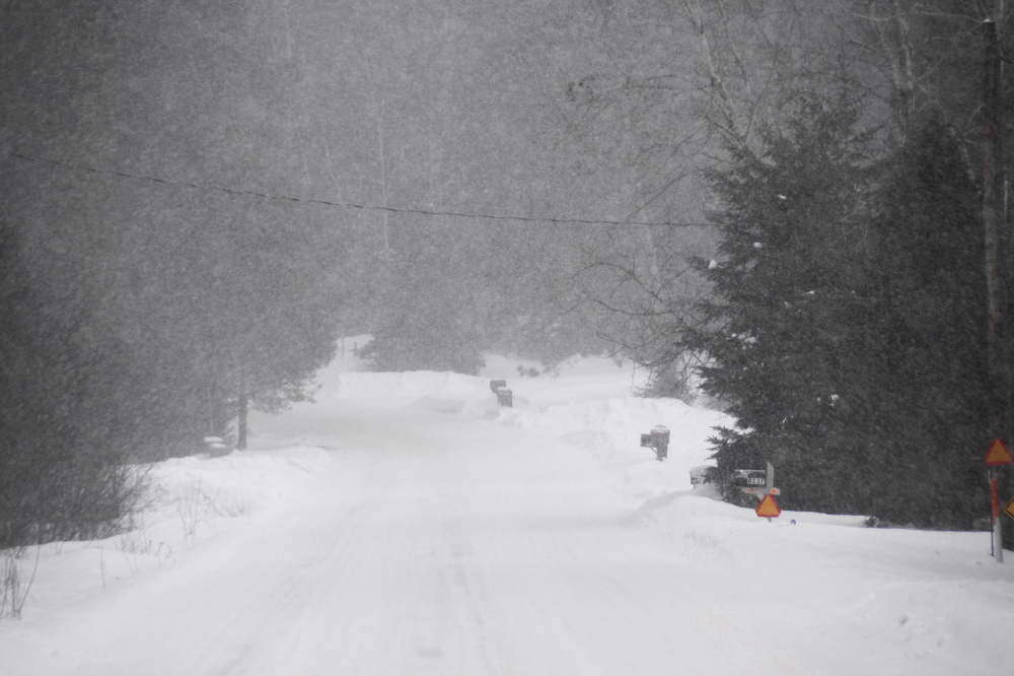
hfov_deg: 9.2
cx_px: 507
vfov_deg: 6.1
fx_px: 6335
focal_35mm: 225
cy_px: 338
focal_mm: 150
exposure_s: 1/250
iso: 400
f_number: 6.3
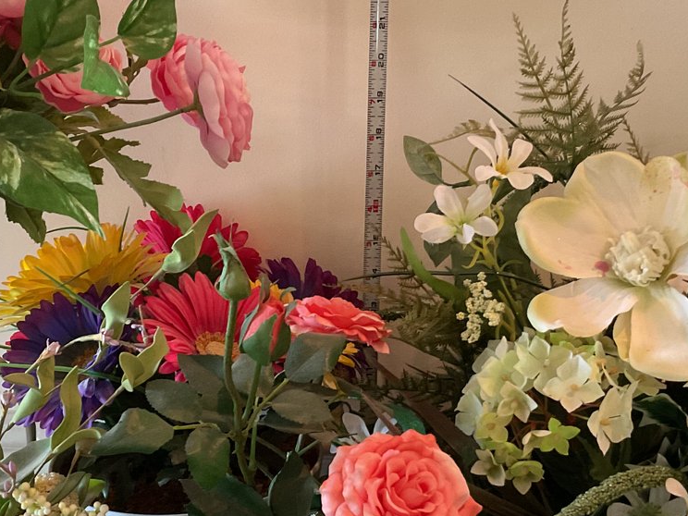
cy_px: 303
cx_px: 310
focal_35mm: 59
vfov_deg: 24.8
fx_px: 1173
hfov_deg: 32.7
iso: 200
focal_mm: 3
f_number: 1.8
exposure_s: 1/60
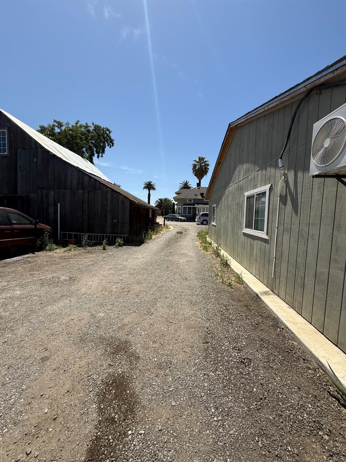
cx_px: 173
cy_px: 231
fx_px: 187
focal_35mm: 14
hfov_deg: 85.7
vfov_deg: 102.1
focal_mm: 2.22
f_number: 2.2
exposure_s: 1/2320
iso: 50
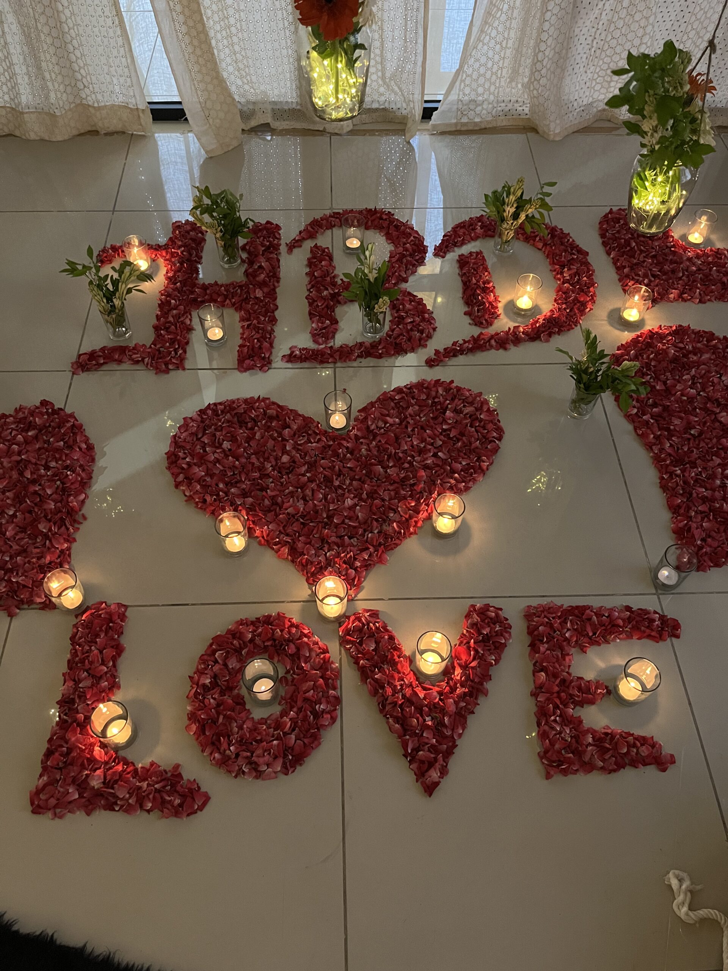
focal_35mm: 26
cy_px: 486
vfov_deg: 67.3
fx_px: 729
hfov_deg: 53.1
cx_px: 364
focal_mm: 5.1
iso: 640
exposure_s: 1/25
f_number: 1.6
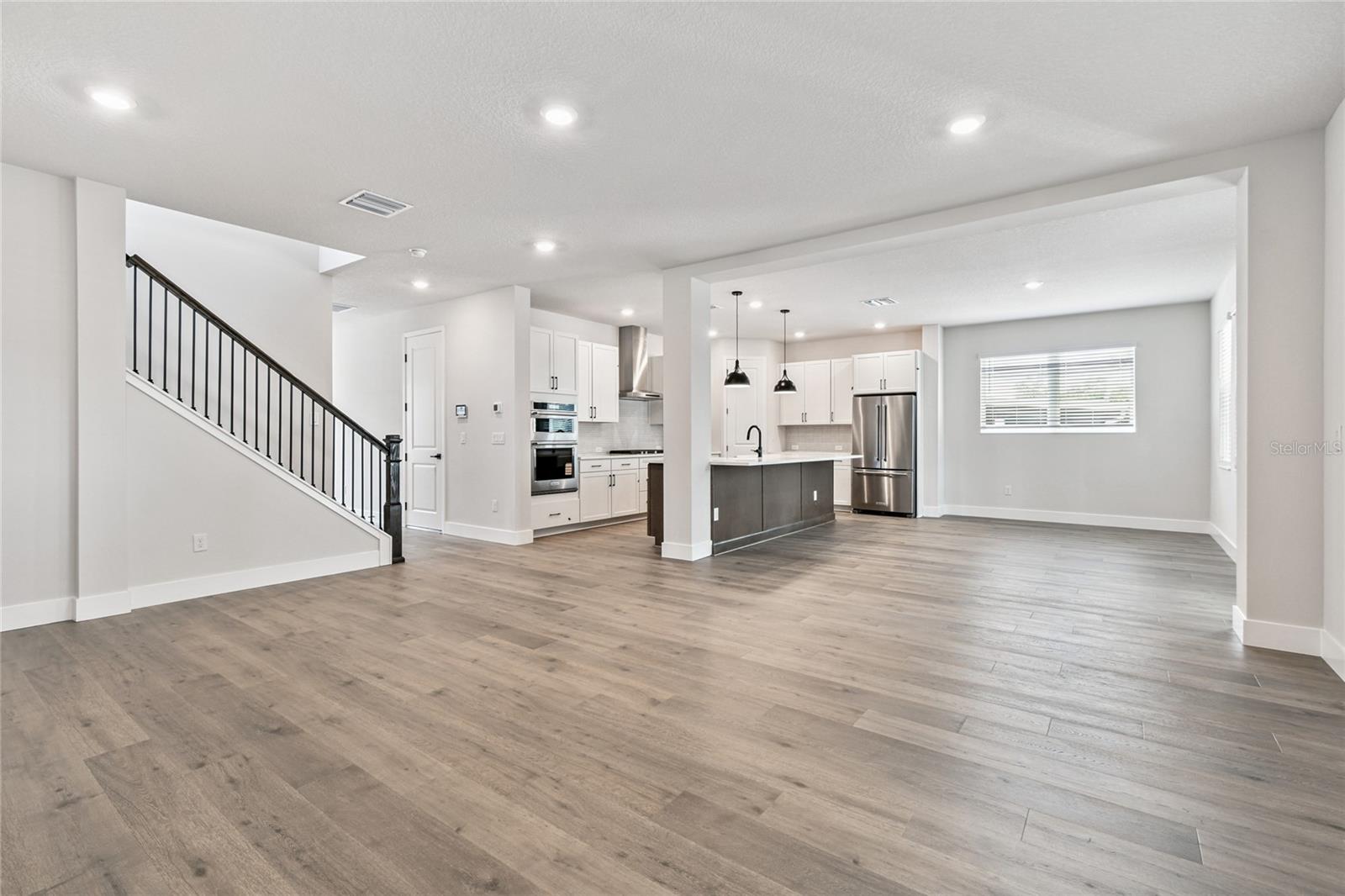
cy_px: 448
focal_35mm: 15
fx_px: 560
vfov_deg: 77.3
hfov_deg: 100.4
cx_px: 672
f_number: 7.1
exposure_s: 1/8
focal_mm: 10
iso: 100
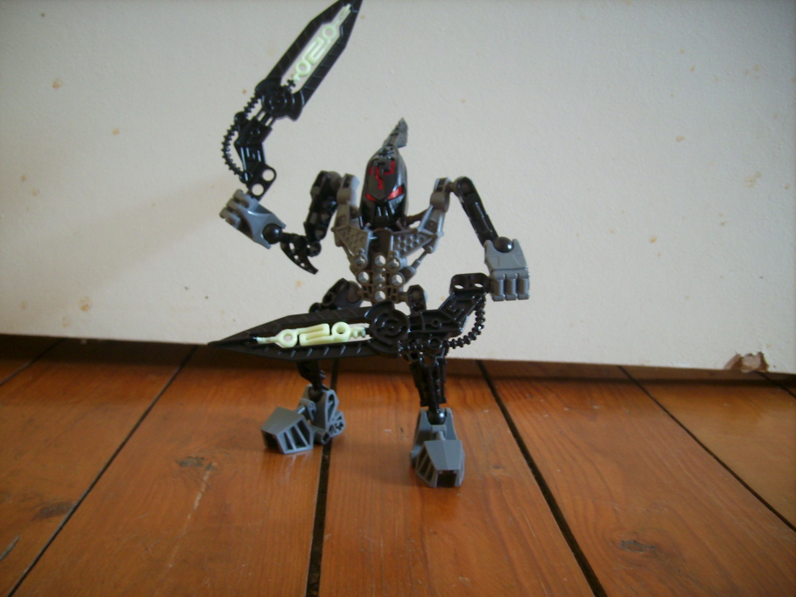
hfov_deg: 56.8
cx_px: 398
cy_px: 298
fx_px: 736
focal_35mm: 32
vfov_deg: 44.2
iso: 50
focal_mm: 5.99
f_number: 2.8
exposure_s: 1/3
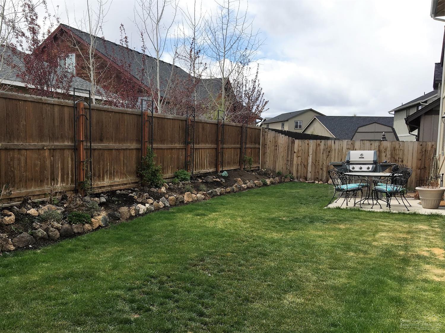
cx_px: 222
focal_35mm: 29
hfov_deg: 61.7
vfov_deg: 48.2
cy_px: 166
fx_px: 373
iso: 25
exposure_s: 1/1115
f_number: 2.2
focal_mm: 4.15
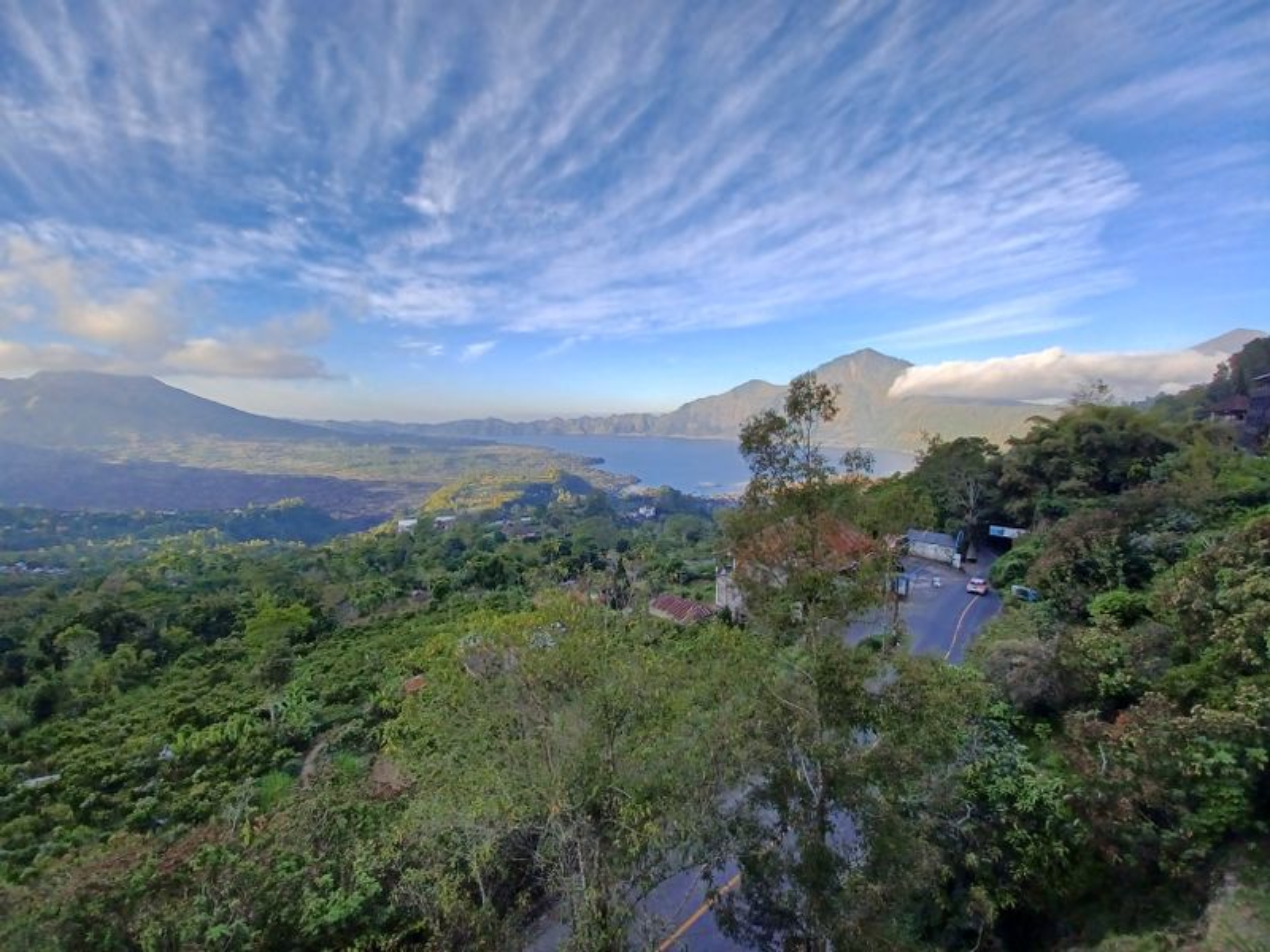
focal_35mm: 13
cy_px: 476
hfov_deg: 106.2
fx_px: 477
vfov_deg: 89.9
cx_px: 635
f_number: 2.2
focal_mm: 1.42
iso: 40
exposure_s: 1/549
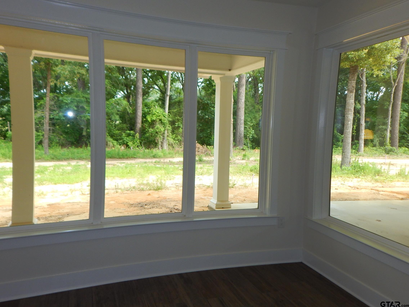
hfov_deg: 76.4
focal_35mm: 22
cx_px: 204
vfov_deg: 61.1
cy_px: 154
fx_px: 260
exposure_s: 1/200
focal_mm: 4
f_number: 3
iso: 125
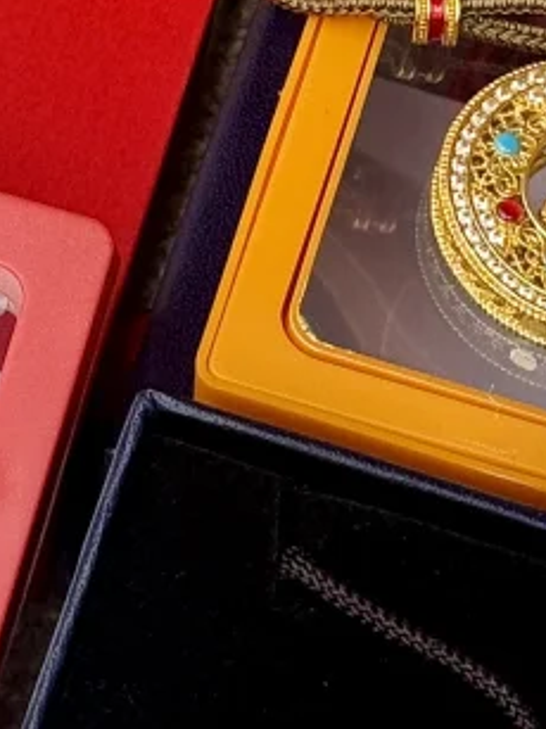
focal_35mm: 225
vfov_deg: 8.7
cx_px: 209
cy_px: -237
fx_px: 4735
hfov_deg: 6.6
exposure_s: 1/939
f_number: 1.78
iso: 64
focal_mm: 6.86
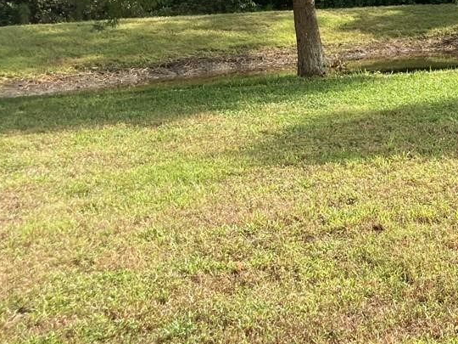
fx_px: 1098
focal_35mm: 83
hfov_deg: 21.4
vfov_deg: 17.5
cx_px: 592
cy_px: 23
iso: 20
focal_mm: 3.99
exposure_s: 1/771
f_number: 1.8
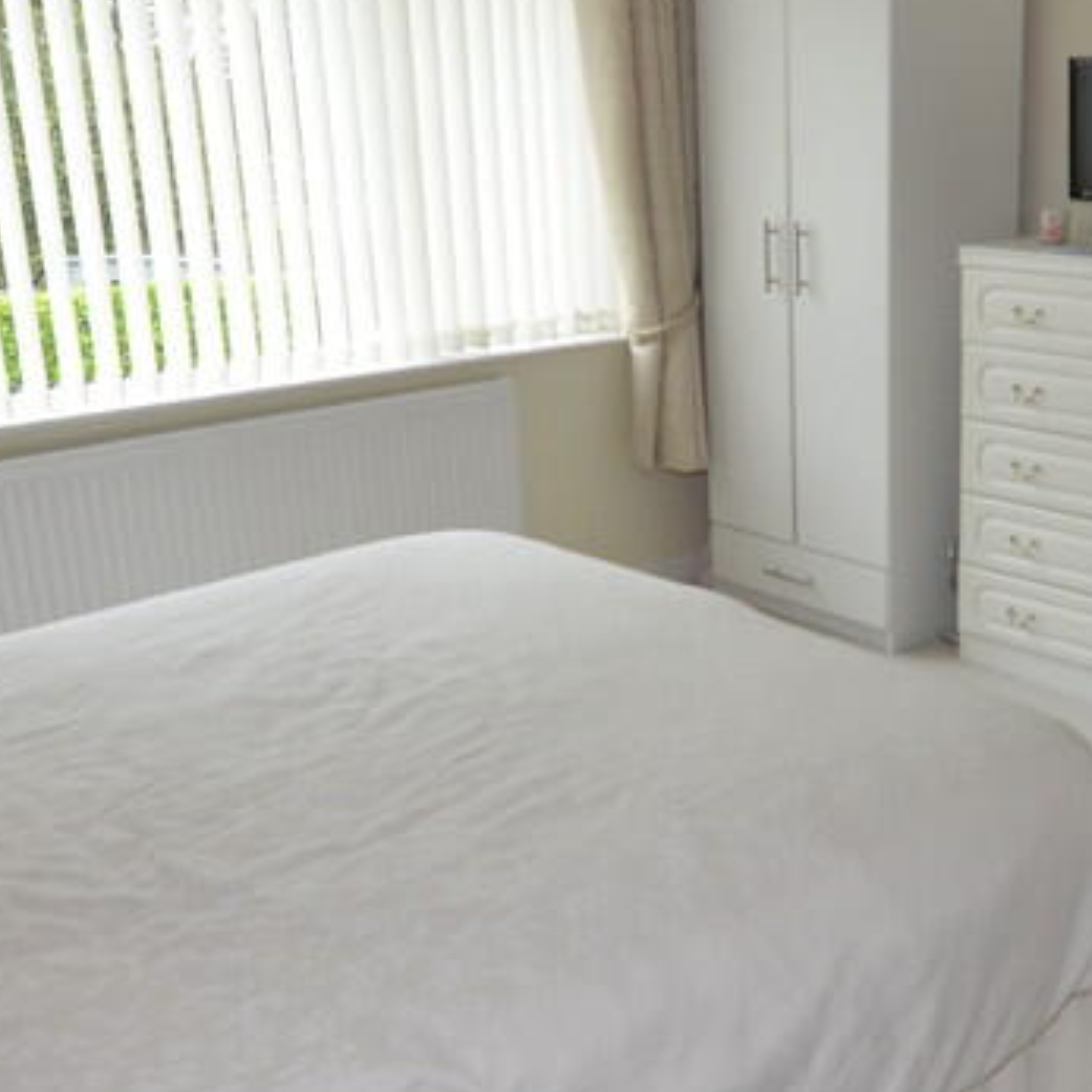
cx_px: 859
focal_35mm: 41
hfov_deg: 39.3
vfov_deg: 40.7
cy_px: 541
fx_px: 1472
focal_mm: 11
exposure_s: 1/60
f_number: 4
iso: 800
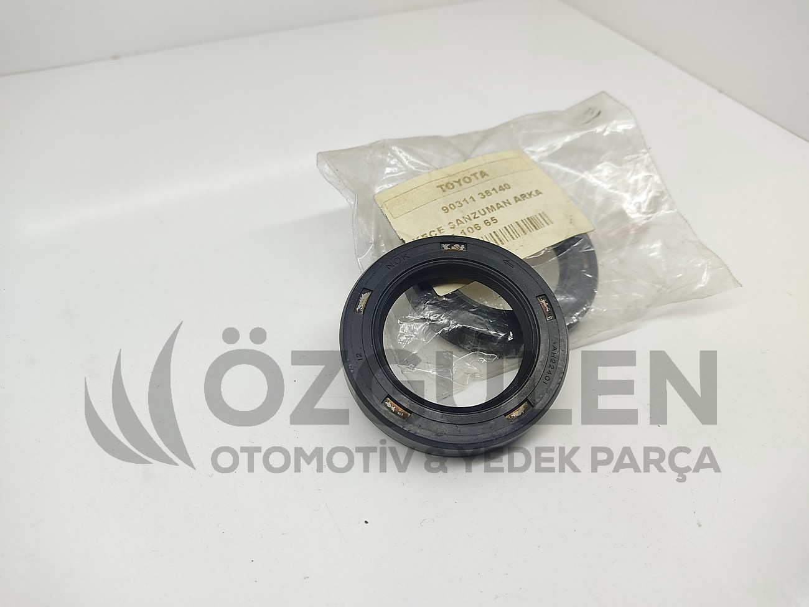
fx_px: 608
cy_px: 304
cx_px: 404
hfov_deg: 67.3
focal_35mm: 26
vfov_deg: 53.1
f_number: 1.79
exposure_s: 1/120
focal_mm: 4.74
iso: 184
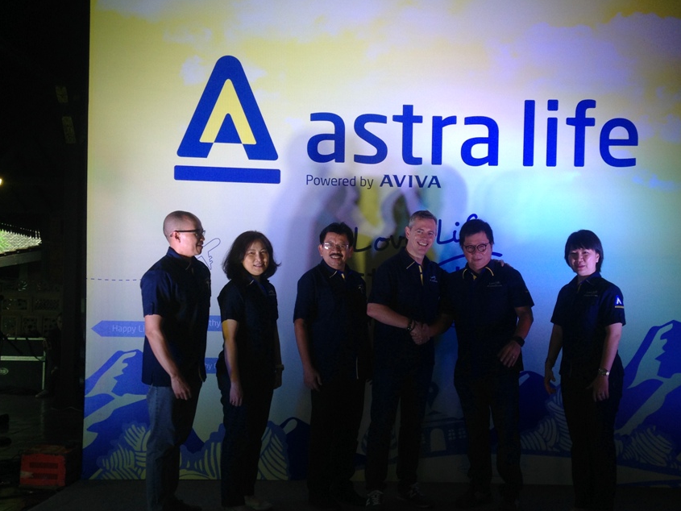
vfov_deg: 35.9
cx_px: 392
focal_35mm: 40
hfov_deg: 46.6
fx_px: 787
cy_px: 293
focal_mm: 4.12
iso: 80
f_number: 2.4
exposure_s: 1/120
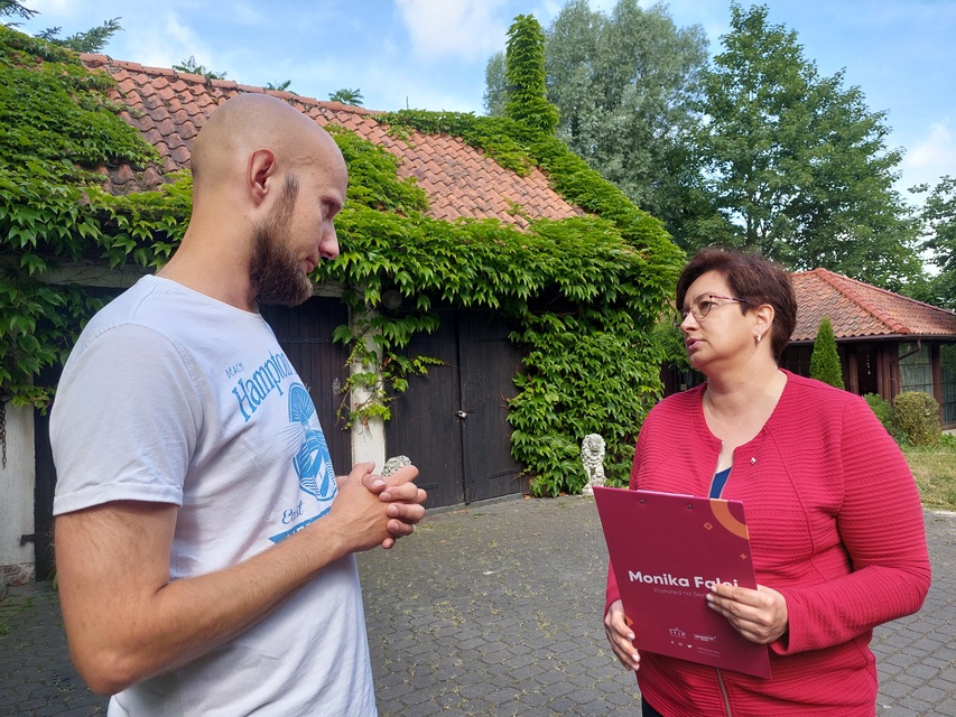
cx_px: 478
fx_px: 691
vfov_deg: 54.9
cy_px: 358
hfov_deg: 69.4
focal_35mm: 25
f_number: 1.8
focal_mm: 5.23
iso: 40
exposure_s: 1/427
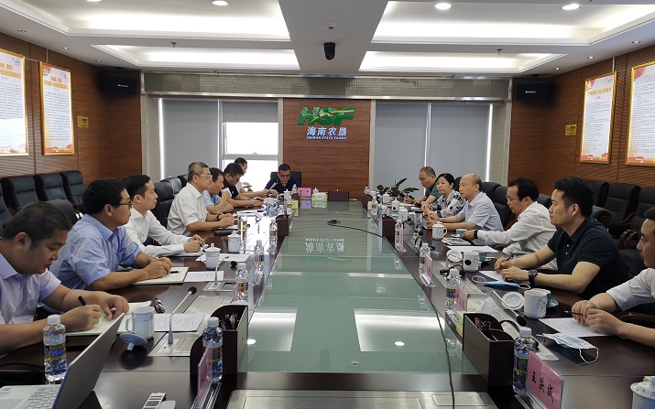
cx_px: 327
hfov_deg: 62.9
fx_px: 536
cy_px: 208
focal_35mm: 30
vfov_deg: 41.8
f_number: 1.8
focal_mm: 5.58
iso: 125
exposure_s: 1/100
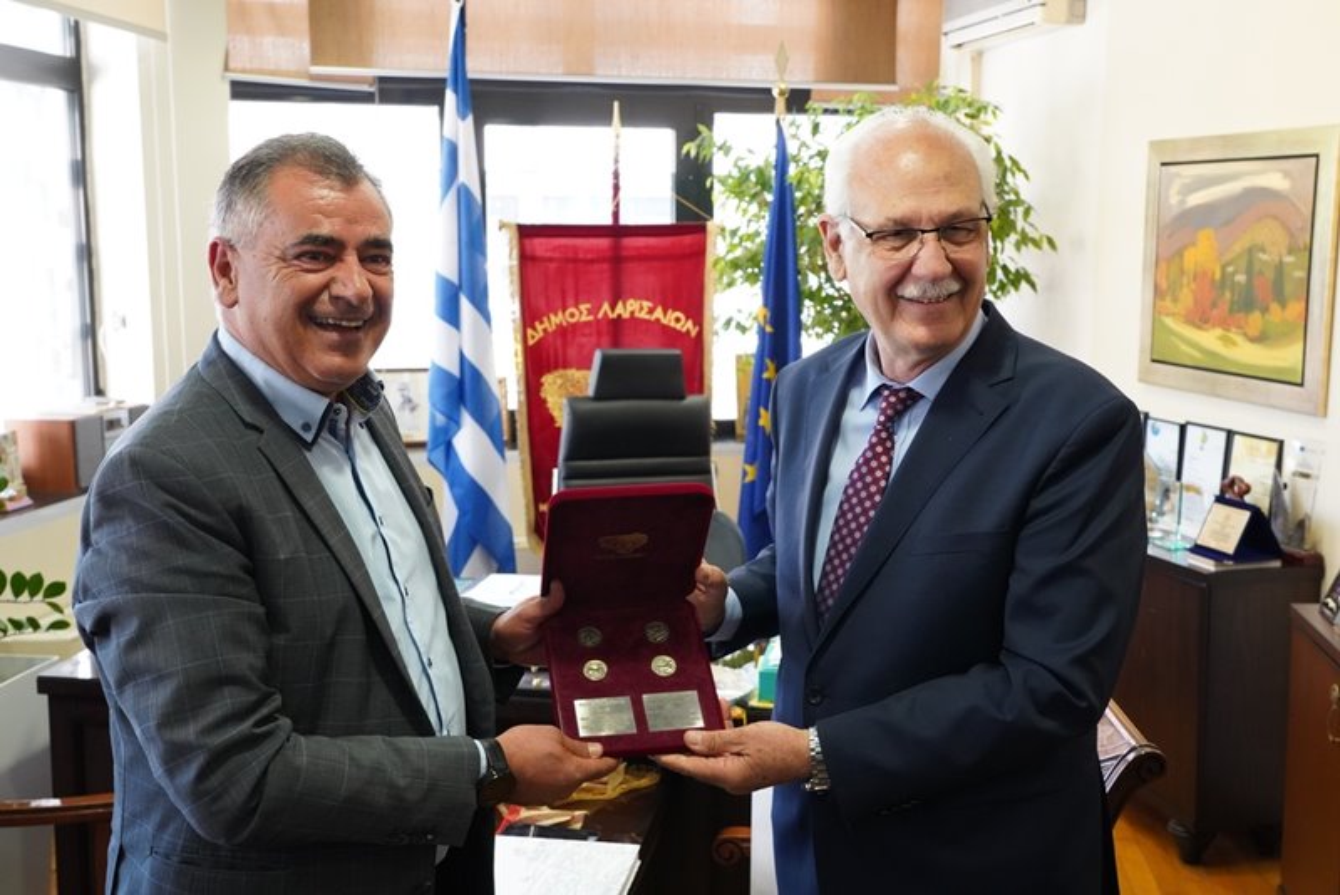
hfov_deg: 49.5
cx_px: 670
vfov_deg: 34.2
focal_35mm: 39
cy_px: 448
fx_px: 1452
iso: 6400
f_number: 7.1
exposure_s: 1/125
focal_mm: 39
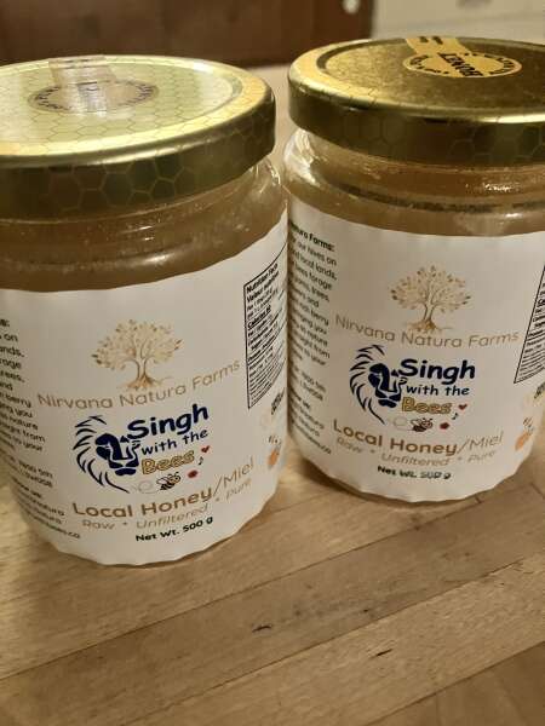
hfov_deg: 49.7
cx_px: 272
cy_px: 363
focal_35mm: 28
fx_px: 588
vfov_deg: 63.4
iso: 640
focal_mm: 3.99
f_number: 1.8
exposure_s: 1/24
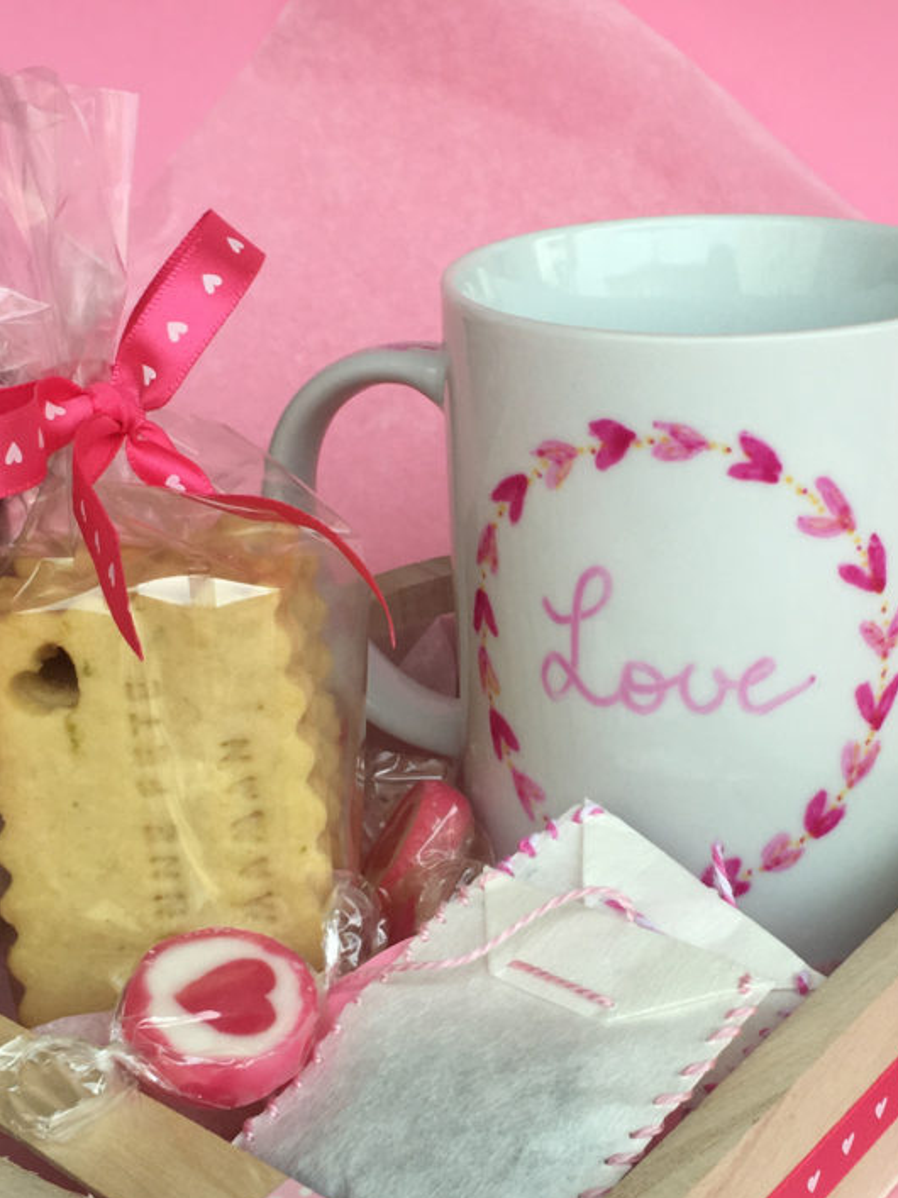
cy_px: 644
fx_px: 2214
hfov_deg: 22.8
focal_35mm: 64
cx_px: 612
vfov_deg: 30.3
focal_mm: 4.15
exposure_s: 1/100
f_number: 2.2
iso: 32
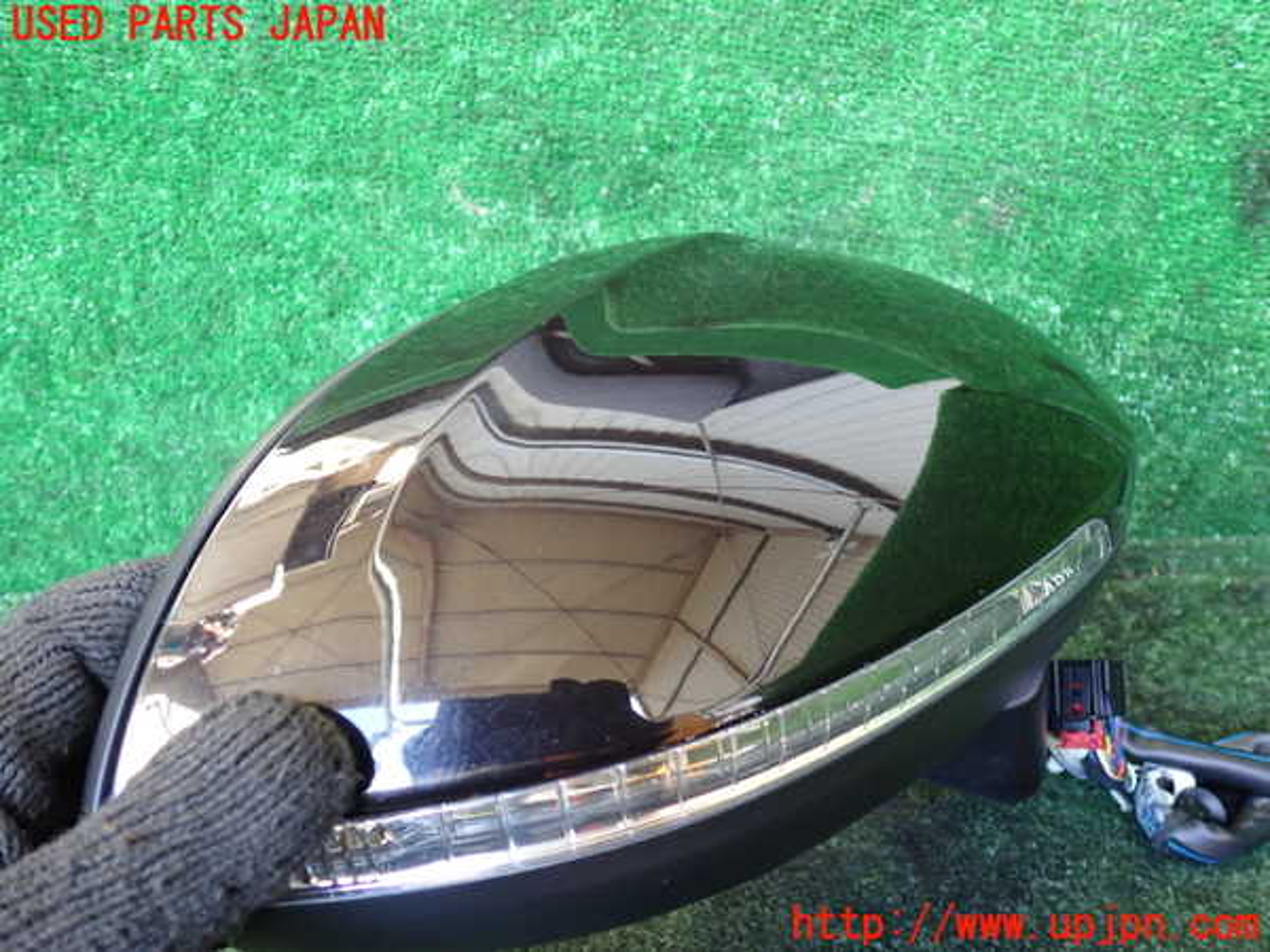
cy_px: 476
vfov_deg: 46.8
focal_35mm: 30
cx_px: 635
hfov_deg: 60.0
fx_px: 1101
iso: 250
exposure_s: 1/30
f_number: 2.3
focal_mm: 5.4
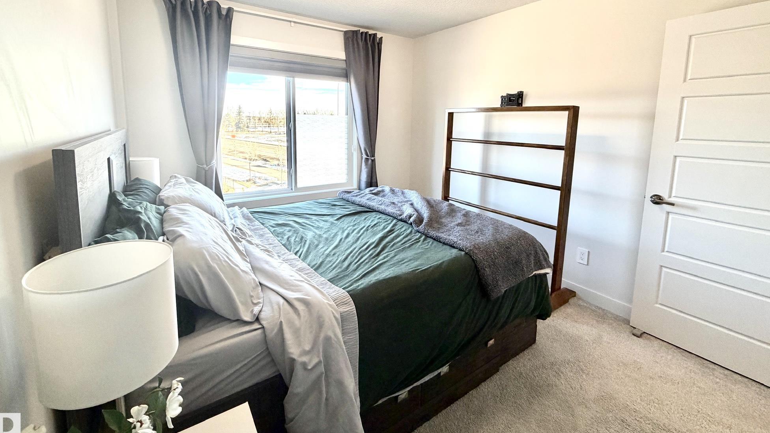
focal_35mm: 16
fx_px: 327
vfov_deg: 66.1
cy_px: 164
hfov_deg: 99.4
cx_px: 385
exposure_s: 1/120
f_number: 2.2
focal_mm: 2.22
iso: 200
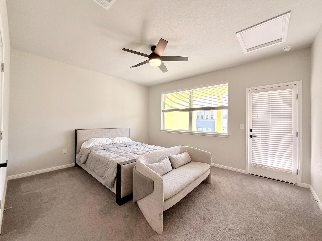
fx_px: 130
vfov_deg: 85.7
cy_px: 120
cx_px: 161
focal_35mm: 14
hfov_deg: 102.1
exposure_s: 1/120
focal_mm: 2.22
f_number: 2.2
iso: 160
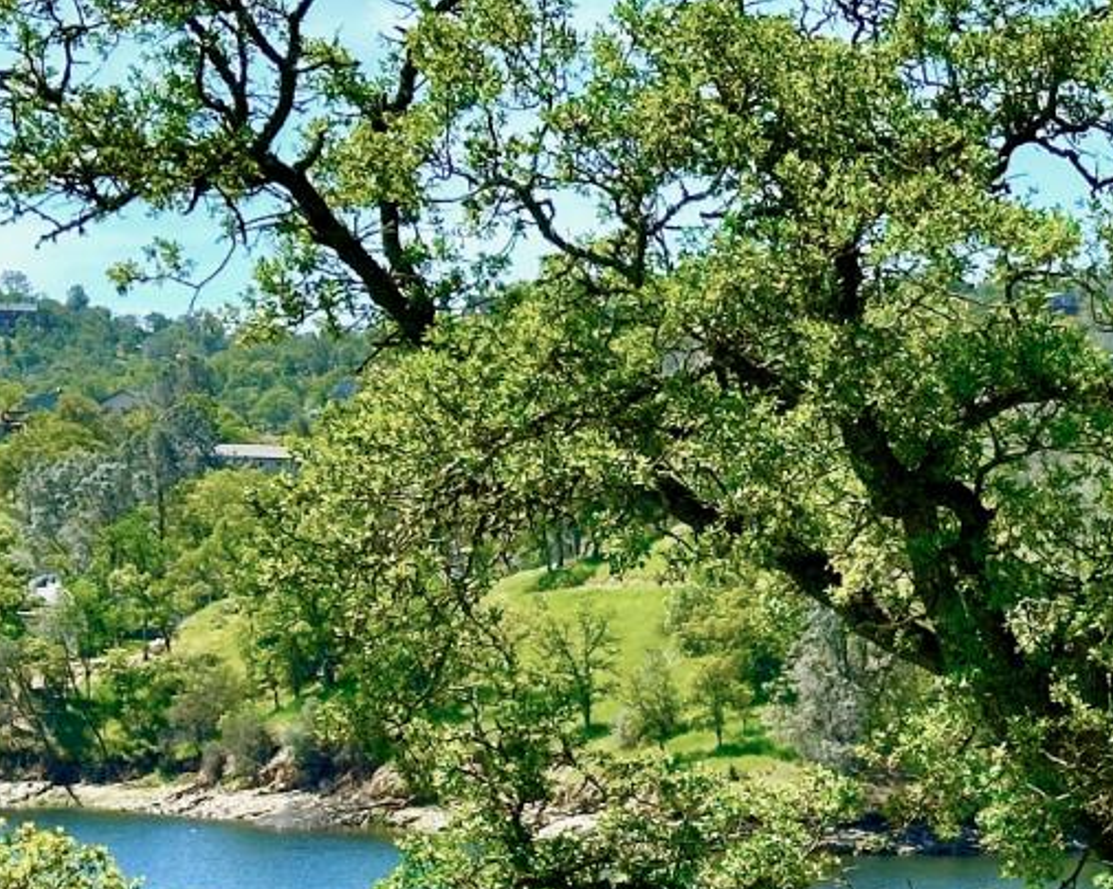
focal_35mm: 139
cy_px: 883
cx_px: 1626
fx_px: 4575
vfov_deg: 11.0
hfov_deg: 13.2
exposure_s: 1/2028
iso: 64
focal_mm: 6.86
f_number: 1.78
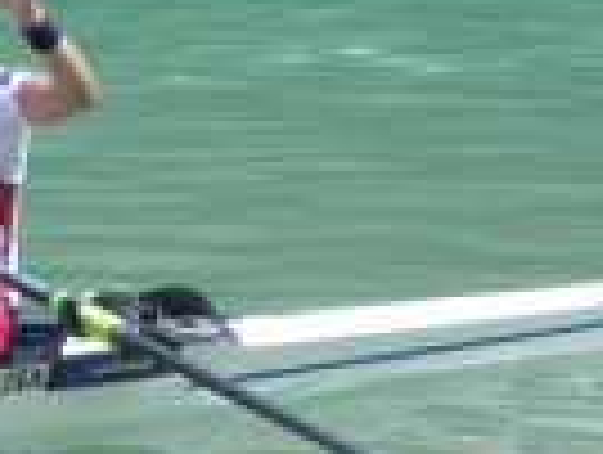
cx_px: -176
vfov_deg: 2.6
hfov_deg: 3.5
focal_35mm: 565
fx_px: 9860
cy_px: 223
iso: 160
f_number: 7.1
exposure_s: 1/402
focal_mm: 28.8
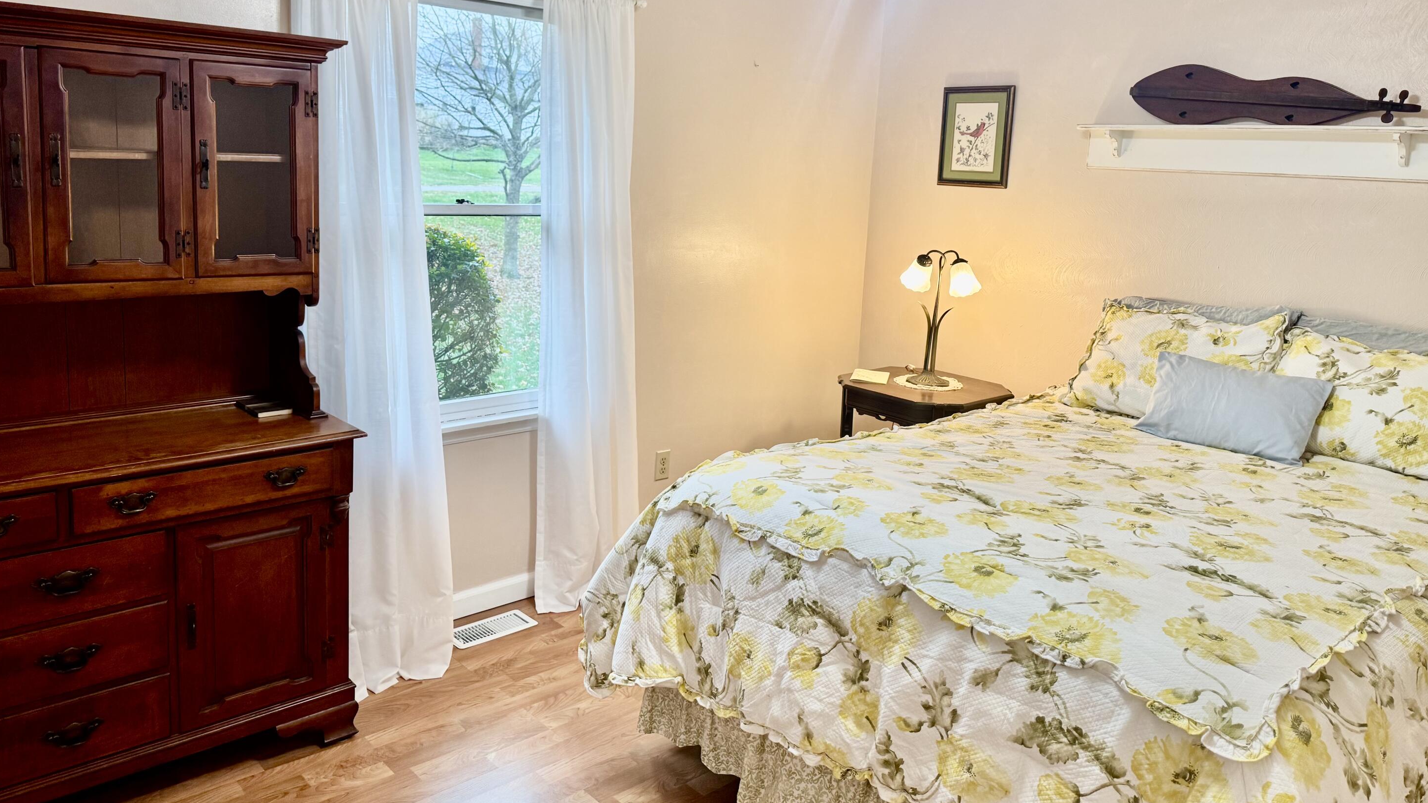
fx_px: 1022
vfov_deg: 42.6
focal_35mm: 27
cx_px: 692
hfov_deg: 69.8
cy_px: 299
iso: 160
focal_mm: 6.76
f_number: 1.78
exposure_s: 1/120
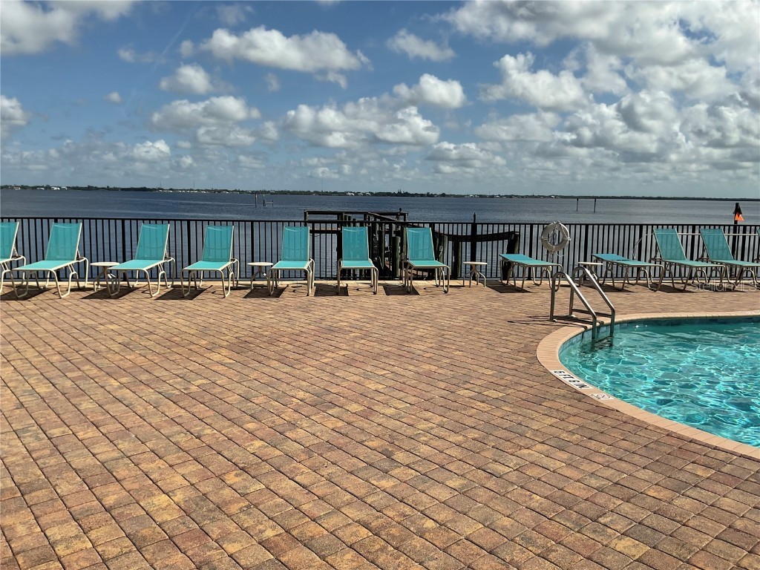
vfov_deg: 48.2
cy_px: 285
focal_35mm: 29
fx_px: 637
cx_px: 380
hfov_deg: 61.7
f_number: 1.8
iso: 16
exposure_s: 1/4065
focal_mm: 3
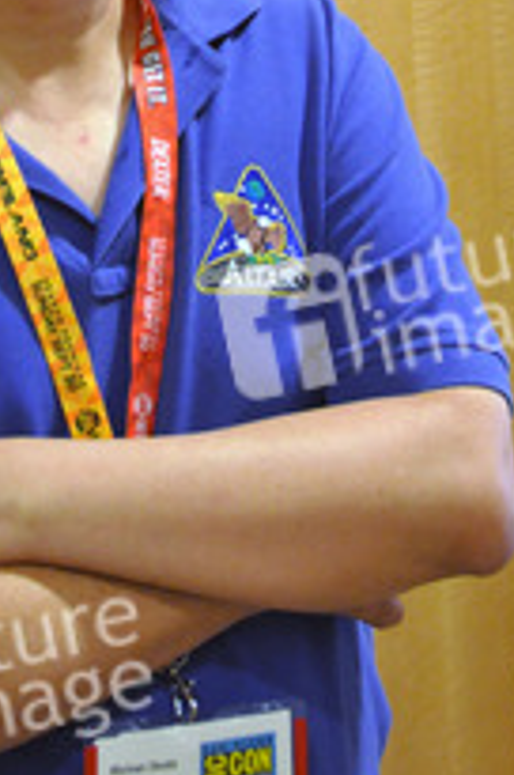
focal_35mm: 88
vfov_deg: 22.7
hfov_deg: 15.3
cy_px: 121
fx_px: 1891
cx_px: 70
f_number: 4.2
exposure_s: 1/20
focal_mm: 30
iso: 2000
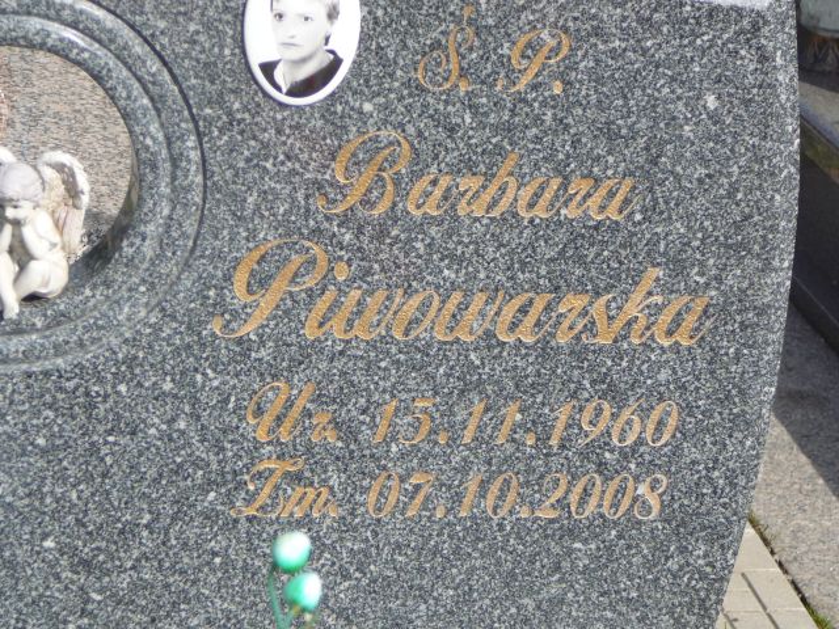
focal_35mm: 112
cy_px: 314
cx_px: 420
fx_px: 2715
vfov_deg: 13.2
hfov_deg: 17.6
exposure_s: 1/640
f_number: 3.9
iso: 80
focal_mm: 16.6
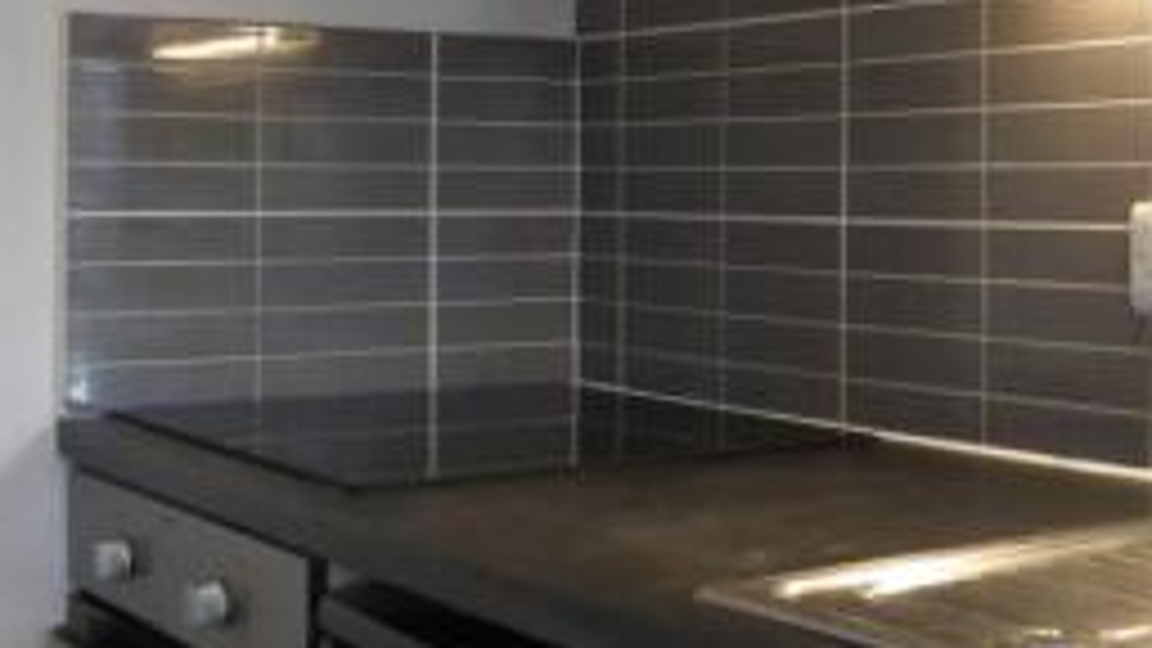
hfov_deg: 33.2
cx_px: 853
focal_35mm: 62
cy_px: 173
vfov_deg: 19.3
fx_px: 1894
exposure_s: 1/60
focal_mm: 4.3
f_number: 3.3
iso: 400
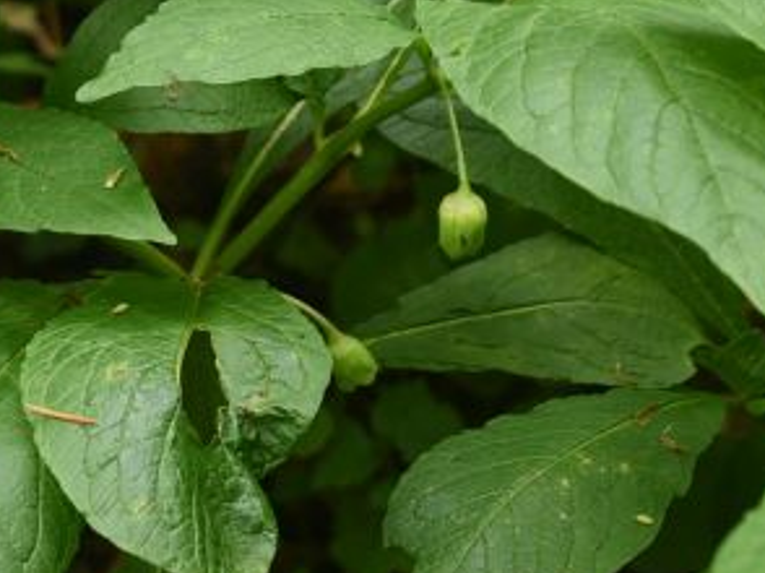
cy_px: 72
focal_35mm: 132
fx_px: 2915
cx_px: 122
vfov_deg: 11.2
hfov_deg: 14.8
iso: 320
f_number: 4
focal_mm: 31
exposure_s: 1/125
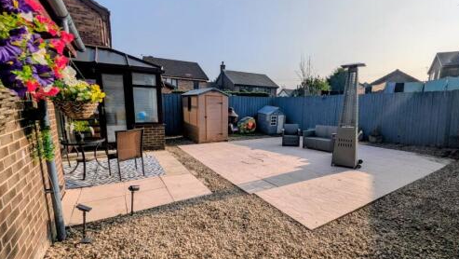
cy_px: 145
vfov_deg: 60.9
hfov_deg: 92.4
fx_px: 219
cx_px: 251
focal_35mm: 18
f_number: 2.2
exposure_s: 1/4587
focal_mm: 1.83
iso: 49
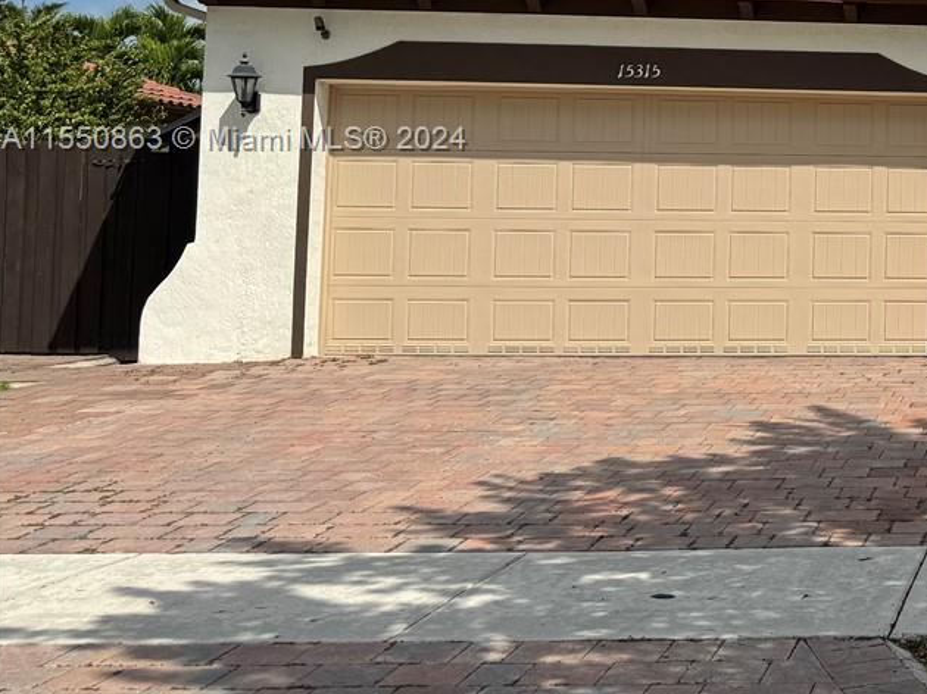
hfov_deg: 27.1
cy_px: 141
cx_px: 1173
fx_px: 1633
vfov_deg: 23.7
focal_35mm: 61
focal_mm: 6.86
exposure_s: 1/7092
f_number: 1.78
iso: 80
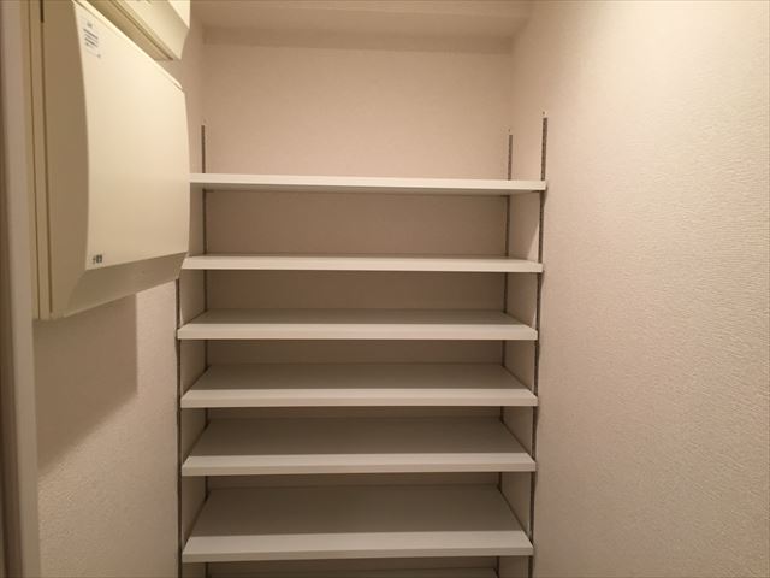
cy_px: 289
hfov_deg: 61.7
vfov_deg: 48.2
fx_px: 645
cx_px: 385
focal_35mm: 29
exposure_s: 1/33
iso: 80
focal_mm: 4.15
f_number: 2.2
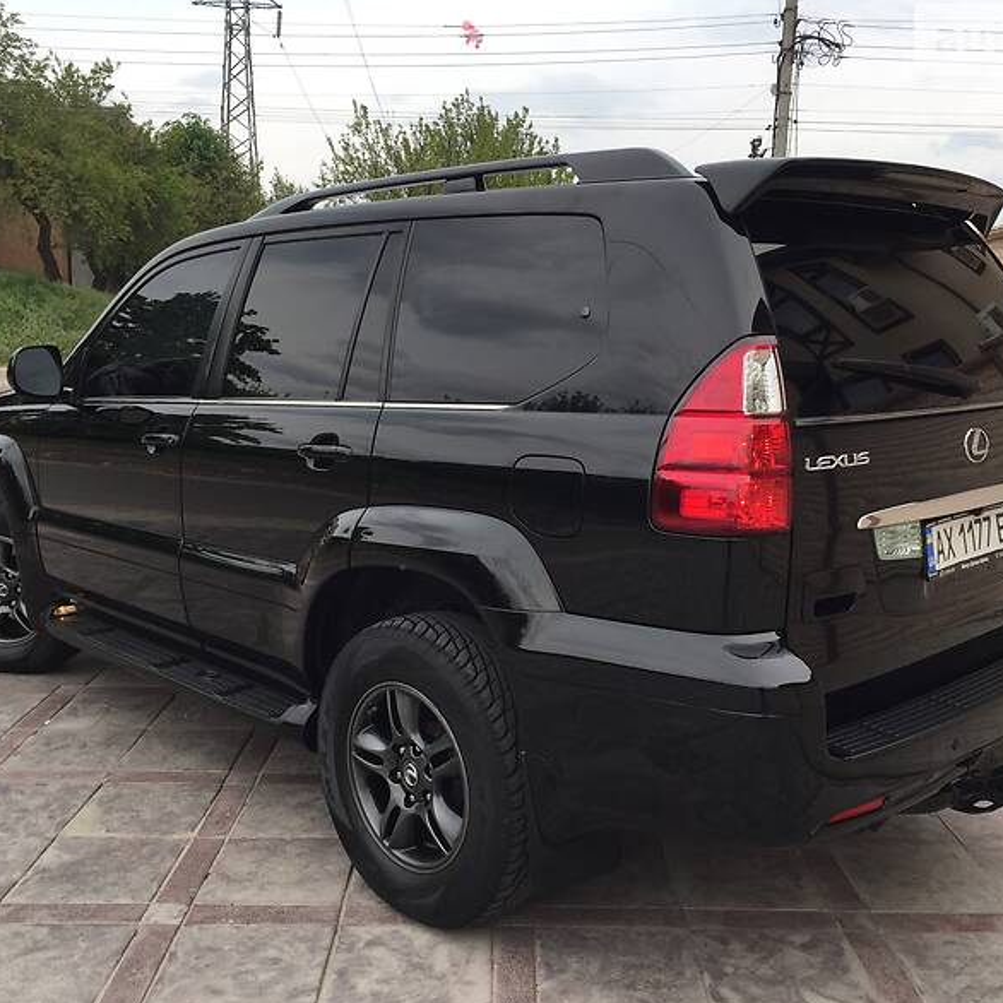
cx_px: 502
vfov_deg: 47.2
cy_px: 496
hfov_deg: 47.2
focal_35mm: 35
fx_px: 1147
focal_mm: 4.2
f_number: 2.2
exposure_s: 1/421
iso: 32
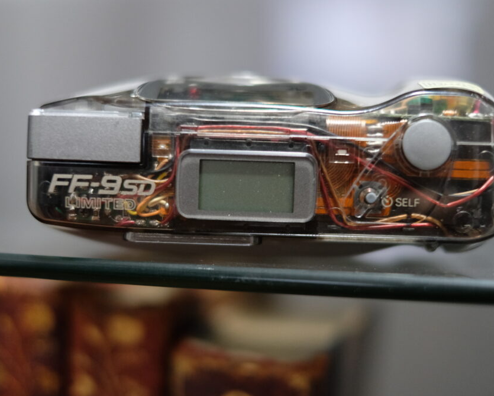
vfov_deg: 25.0
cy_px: 201
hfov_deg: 31.0
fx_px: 892
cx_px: 234
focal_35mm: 61
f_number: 1.4
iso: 1600
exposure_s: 1/30
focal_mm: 35
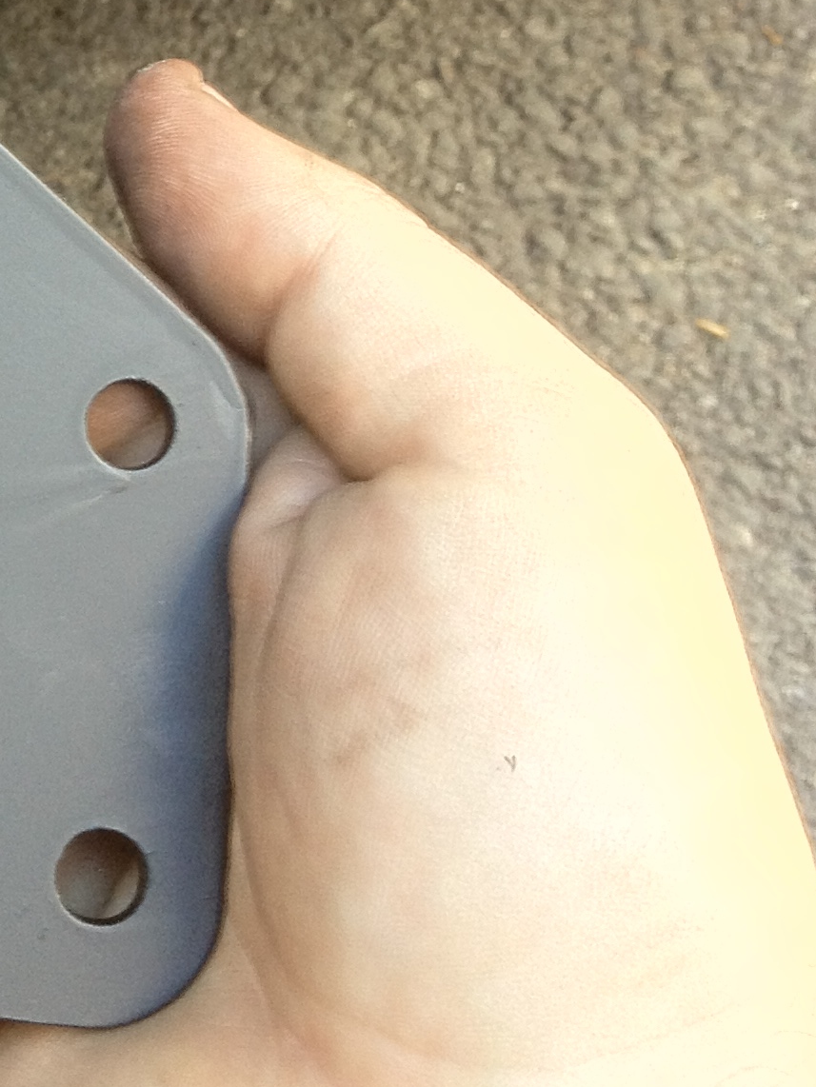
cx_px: -343
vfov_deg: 18.9
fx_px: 3142
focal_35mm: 100
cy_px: -73
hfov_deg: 14.0
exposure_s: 1/20
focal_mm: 4.28
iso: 80
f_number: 2.4
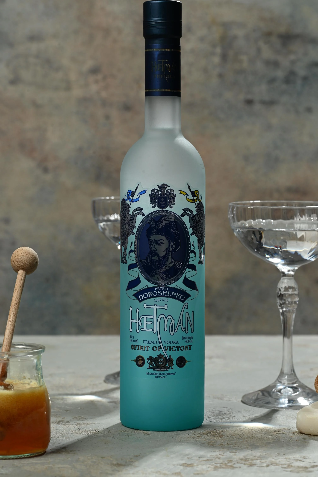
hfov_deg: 13.0
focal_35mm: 105
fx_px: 1391
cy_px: 238
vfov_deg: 19.5
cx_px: 159
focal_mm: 105
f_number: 13
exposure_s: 1/125
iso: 125
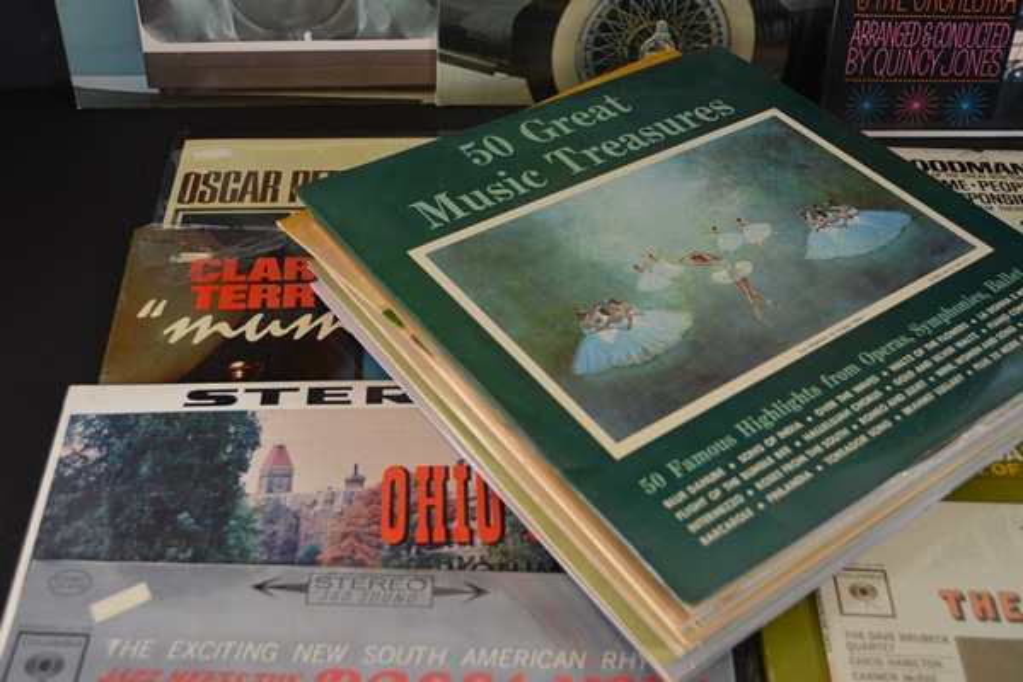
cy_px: 341
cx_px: 512
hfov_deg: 49.6
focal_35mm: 39
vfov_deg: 34.2
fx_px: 1108
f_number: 4.2
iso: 400
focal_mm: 26
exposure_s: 1/60
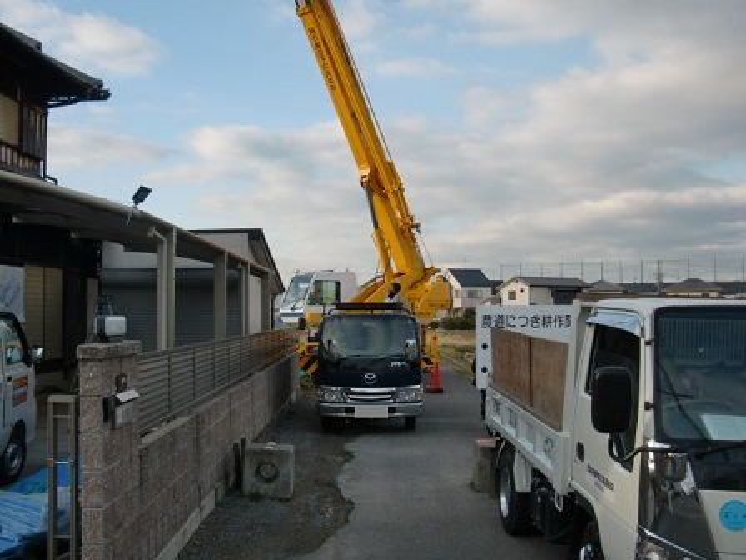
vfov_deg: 37.7
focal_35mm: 38
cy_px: 280
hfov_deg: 49.0
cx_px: 373
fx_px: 819
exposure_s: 1/320
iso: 64
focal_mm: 6.66
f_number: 3.9
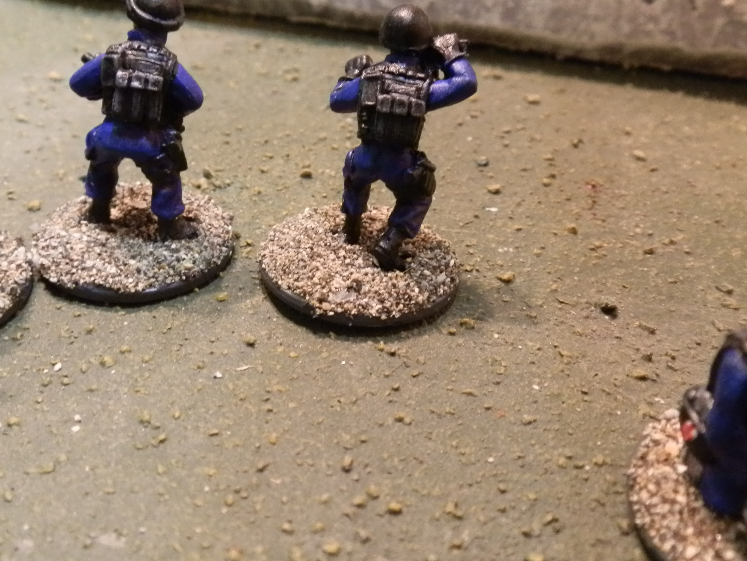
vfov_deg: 38.3
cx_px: 323
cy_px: 196
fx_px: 798
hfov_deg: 50.0
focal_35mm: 37
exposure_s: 1/30
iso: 400
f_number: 3.1
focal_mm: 5
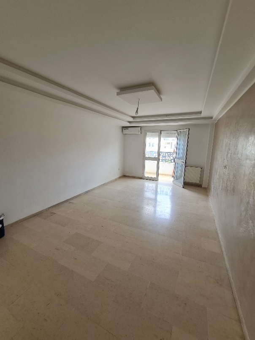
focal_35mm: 13
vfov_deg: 106.2
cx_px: 128
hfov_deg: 89.9
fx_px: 128
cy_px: 170
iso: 64
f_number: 2.2
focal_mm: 2.2
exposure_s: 1/100
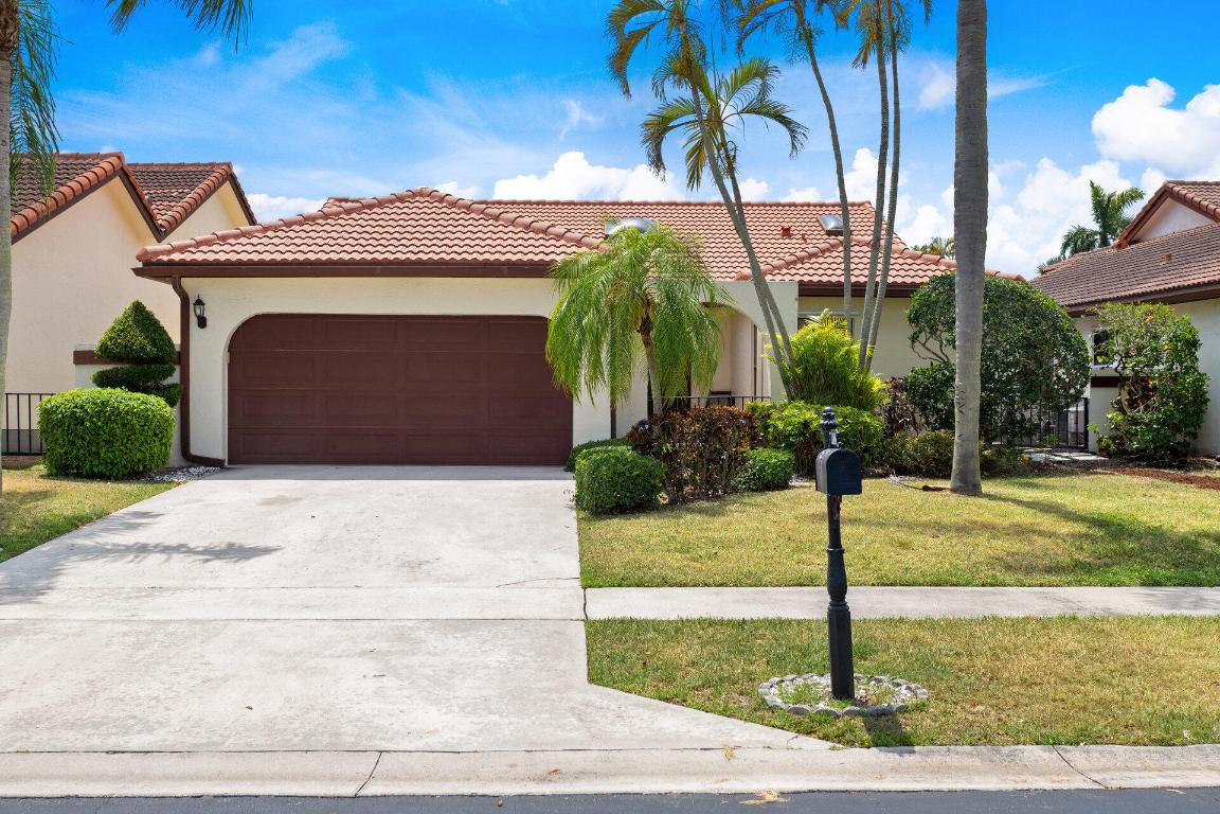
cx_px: 610
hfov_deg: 53.1
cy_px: 407
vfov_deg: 36.9
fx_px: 1220
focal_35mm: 36
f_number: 7.1
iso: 250
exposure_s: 1/500
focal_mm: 24
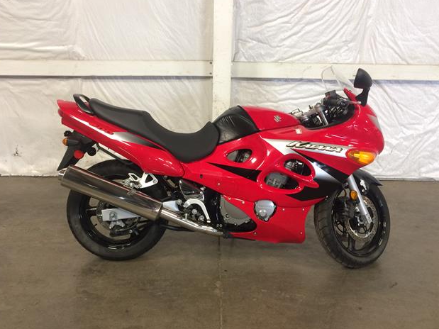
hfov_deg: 60.0
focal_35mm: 30
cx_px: 217
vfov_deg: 46.8
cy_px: 162
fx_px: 380
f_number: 2.2
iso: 64
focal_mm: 4.15
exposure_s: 1/30
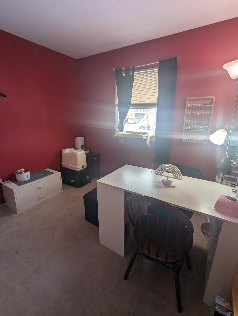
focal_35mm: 16
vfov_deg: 94.4
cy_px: 158
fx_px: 146
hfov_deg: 78.2
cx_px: 119
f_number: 2.2
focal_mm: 2.35
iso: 58
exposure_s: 1/59.7
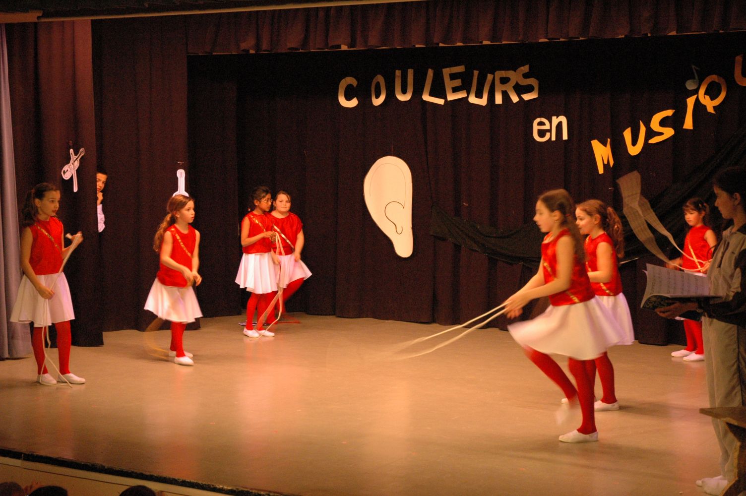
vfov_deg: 22.6
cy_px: 248
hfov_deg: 33.4
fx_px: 1242
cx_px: 373
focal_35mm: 60
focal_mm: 40
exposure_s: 1/25
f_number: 4.5
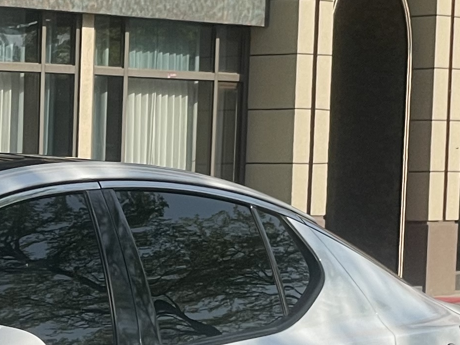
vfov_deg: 6.5
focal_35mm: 224
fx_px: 2977
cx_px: -391
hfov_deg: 8.5
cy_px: 593
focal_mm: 6
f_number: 2
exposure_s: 1/1712
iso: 25
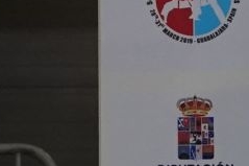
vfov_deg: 1.7
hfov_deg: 2.6
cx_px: 889
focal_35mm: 792
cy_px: 51
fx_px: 5474
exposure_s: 1/1000
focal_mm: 70
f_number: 2.8
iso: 2000
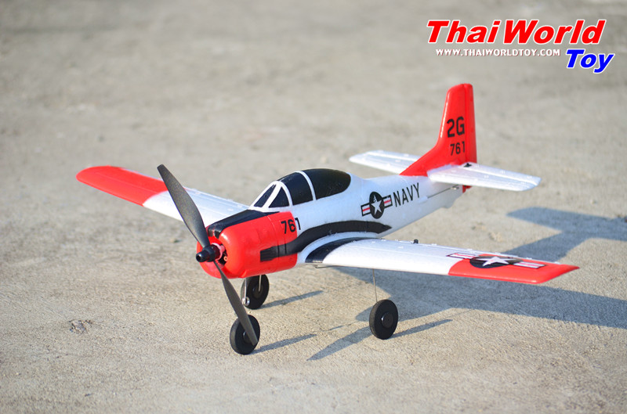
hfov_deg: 11.8
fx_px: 3023
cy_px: 207
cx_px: 314
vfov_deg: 7.8
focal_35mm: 174
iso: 100
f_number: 5.6
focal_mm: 116
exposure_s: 1/320
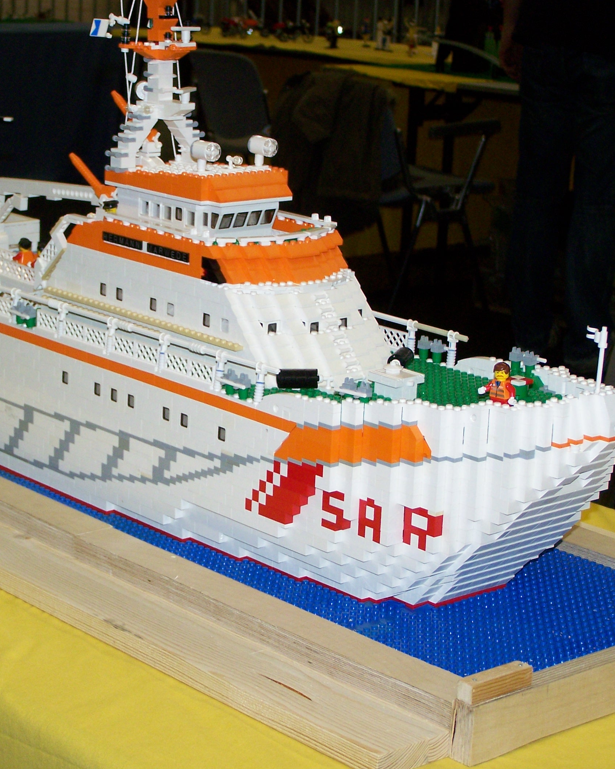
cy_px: 388
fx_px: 2002
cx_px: 205
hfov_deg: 17.4
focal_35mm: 88
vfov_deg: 21.7
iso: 160
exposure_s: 1/80
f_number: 3.2
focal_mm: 11.1
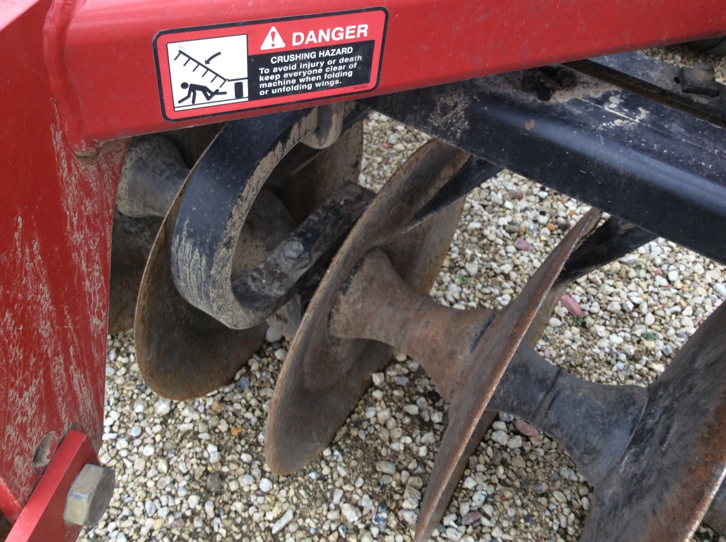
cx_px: 363
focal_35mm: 32
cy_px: 271
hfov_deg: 56.9
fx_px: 670
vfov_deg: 44.1
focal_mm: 3.3
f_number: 2.4
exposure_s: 1/120
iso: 50
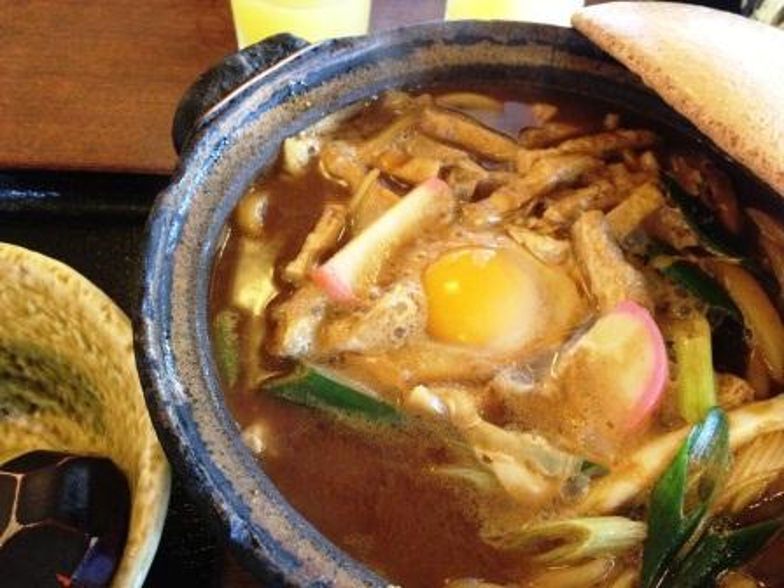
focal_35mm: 35
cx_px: 392
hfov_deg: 52.6
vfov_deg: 40.7
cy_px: 294
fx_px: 793
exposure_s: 1/15
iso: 500
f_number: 2.4
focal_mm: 4.28
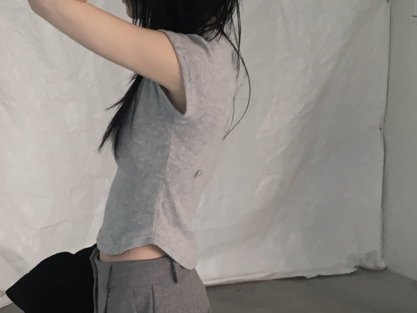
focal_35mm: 78
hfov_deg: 24.9
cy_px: 238
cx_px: 151
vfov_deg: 18.8
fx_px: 940
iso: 40
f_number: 2.2
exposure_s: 1/33
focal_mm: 4.15
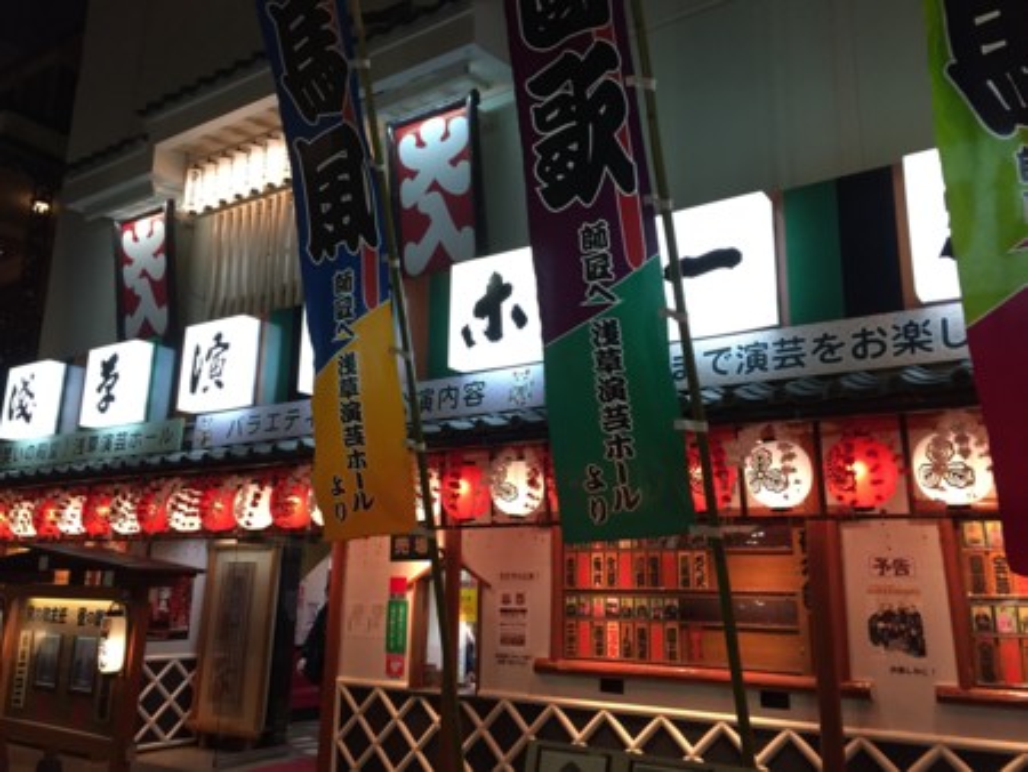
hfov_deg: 61.6
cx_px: 514
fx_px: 862
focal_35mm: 29
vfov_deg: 48.3
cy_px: 386
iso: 50
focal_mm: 4.15
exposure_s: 1/30
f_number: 2.2
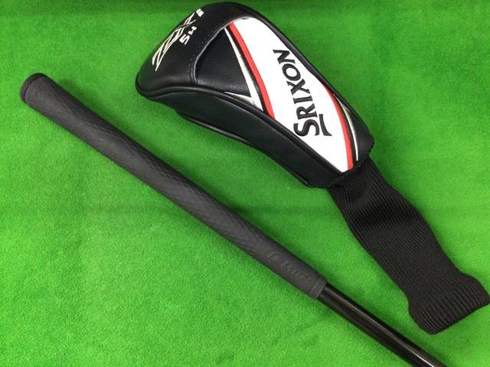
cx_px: 245
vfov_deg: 45.4
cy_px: 184
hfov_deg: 58.4
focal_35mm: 31
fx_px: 439
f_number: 2.4
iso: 200
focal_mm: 3.3
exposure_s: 1/30
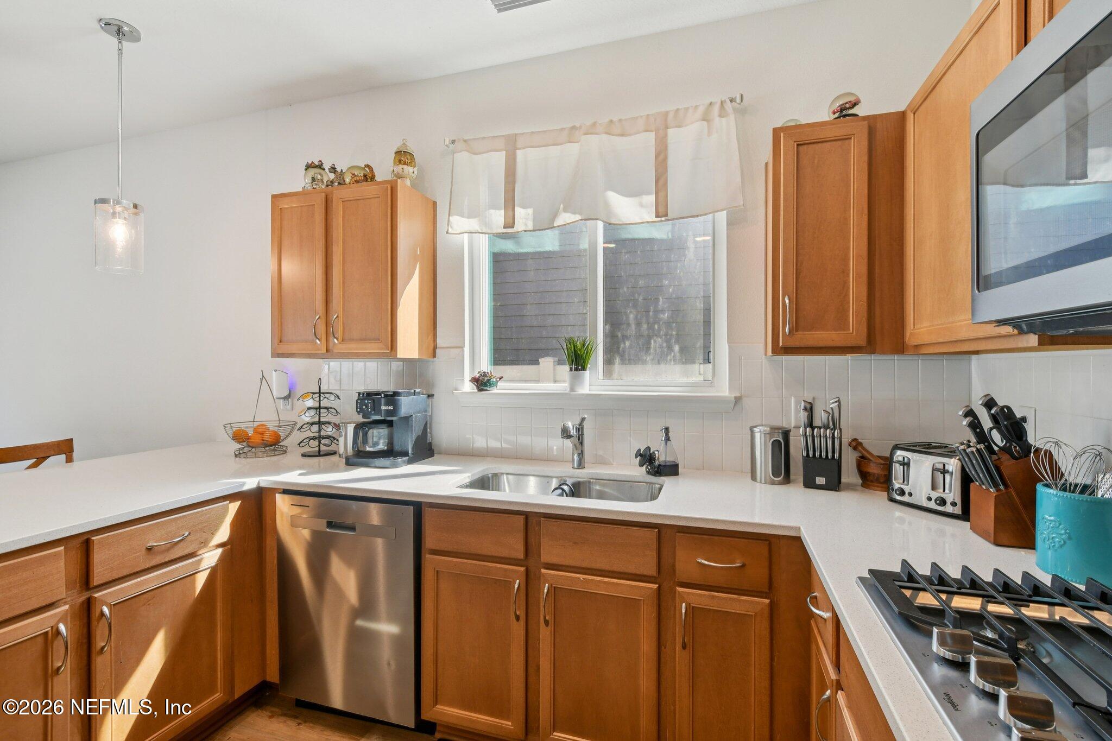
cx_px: 556
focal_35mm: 15
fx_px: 463
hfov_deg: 100.4
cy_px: 370
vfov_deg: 77.3
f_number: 8
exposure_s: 1/100
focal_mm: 10
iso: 400
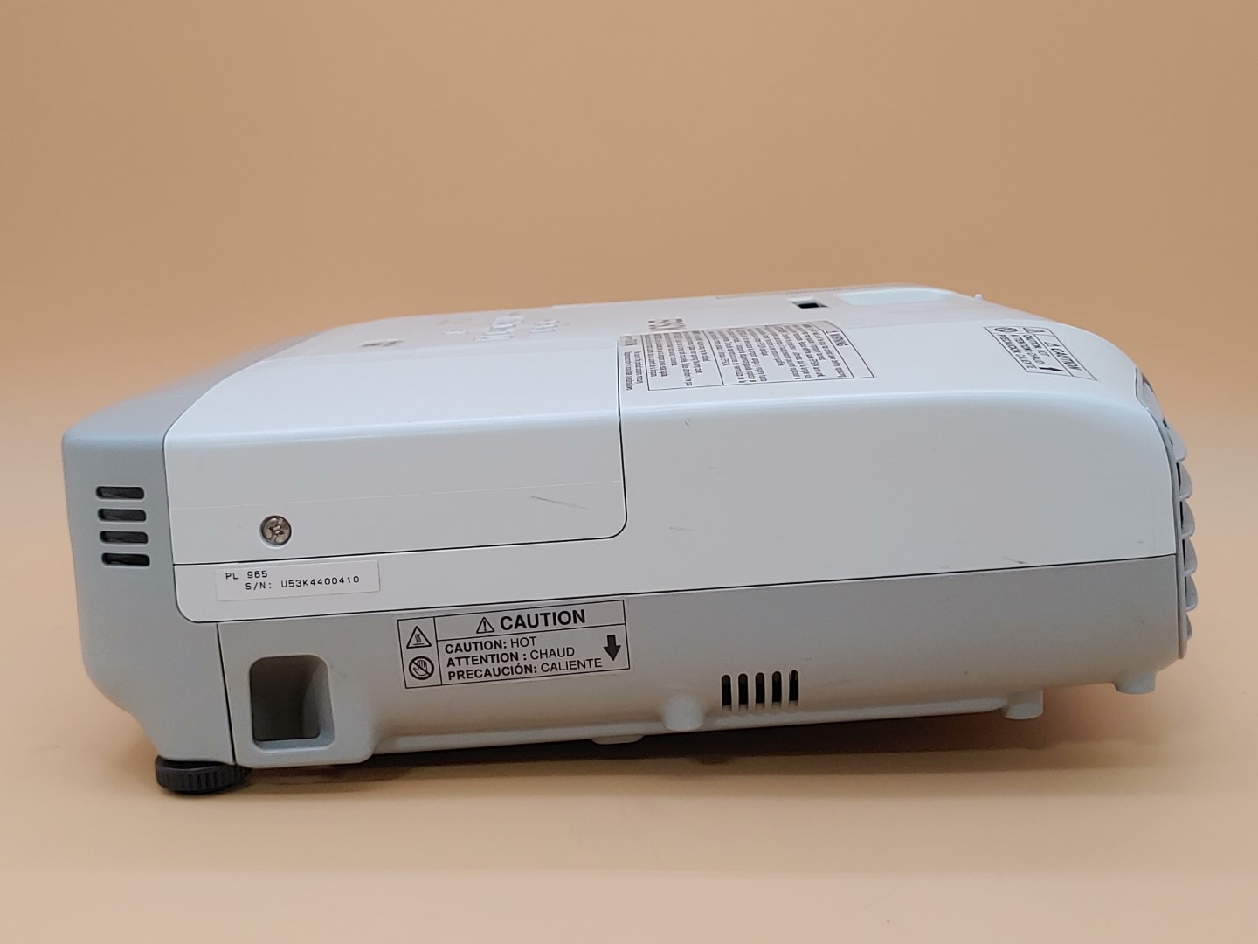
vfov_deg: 29.7
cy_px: 472
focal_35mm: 49
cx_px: 629
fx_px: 1781
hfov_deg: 38.9
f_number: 1.8
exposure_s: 1/100
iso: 50
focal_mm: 4.36
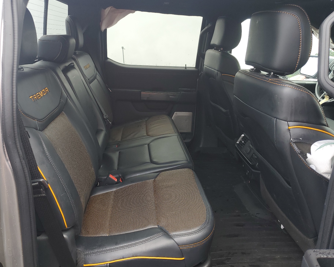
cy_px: 135
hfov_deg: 62.2
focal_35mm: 28
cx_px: 158
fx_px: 277
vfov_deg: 51.5
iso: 50
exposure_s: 1/200
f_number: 1.5
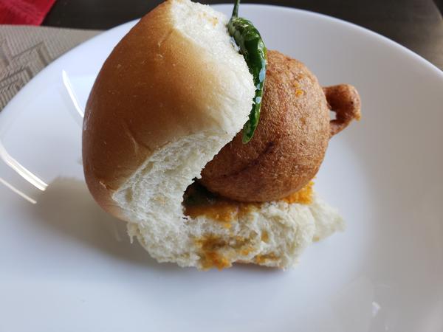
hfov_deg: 67.3
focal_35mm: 26
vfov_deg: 53.1
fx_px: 333
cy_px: 166
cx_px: 222
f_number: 2.4
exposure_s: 1/60
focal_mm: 4.3
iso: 64
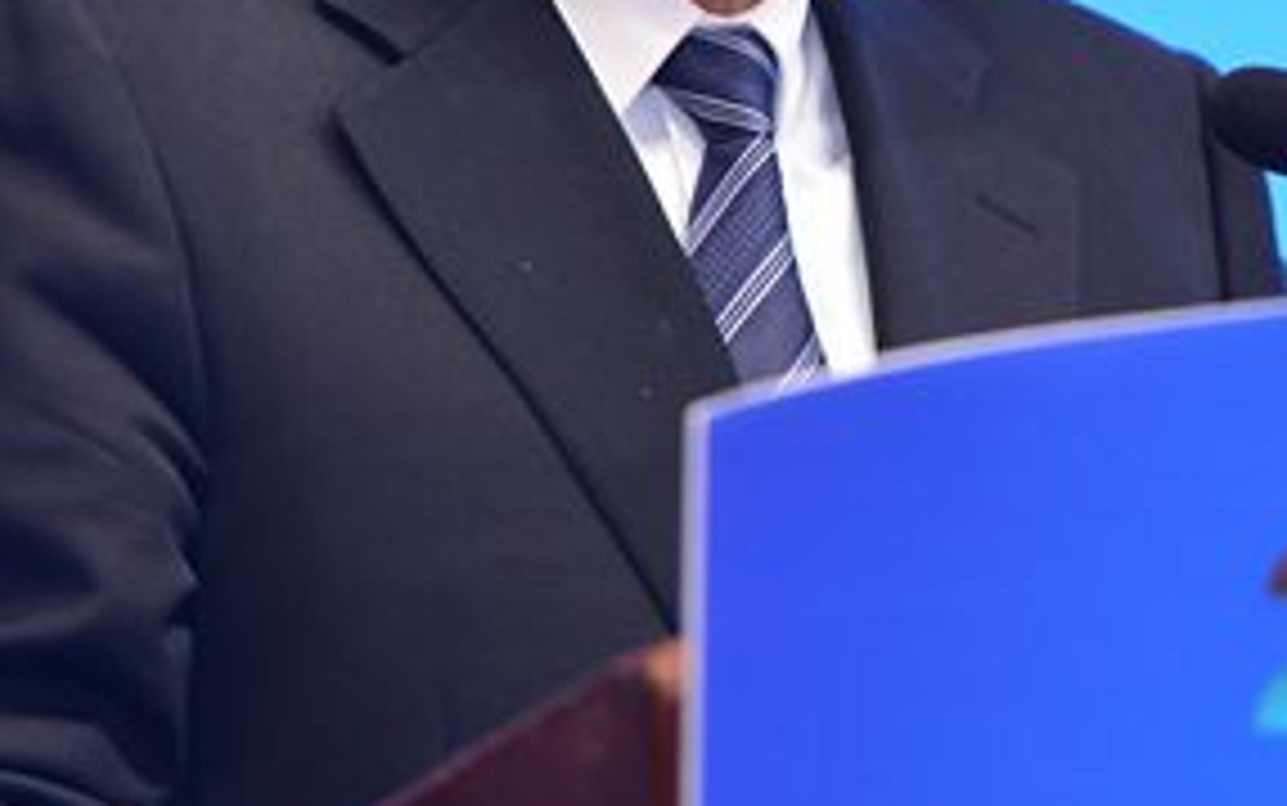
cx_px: 1102
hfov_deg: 4.0
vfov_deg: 2.5
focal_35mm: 521
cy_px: -20
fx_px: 18281
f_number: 3.5
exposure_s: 1/125
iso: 1250
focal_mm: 195
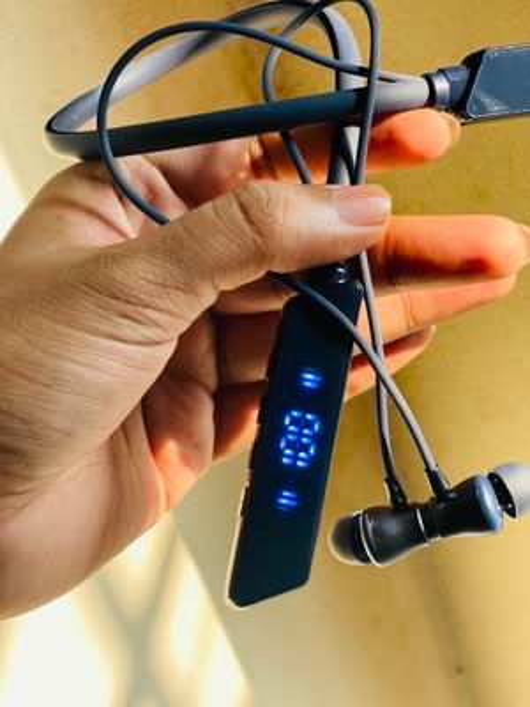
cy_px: 354
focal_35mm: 64
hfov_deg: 22.9
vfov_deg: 30.3
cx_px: 265
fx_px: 1307
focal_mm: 7.5
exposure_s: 1/121
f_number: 2.2
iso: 80
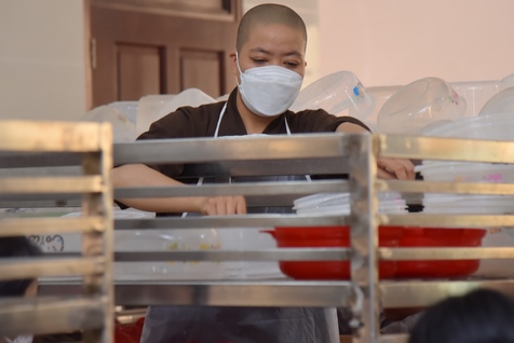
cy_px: 122
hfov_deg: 12.5
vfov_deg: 8.4
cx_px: 267
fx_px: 2343
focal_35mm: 164
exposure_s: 1/100
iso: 1250
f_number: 4
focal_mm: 120
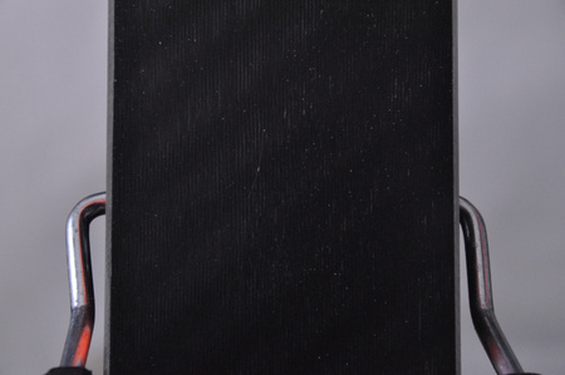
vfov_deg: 8.7
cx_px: 282
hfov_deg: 13.1
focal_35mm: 158
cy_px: 188
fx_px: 2469
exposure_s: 1/125
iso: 3200
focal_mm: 105
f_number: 9.5
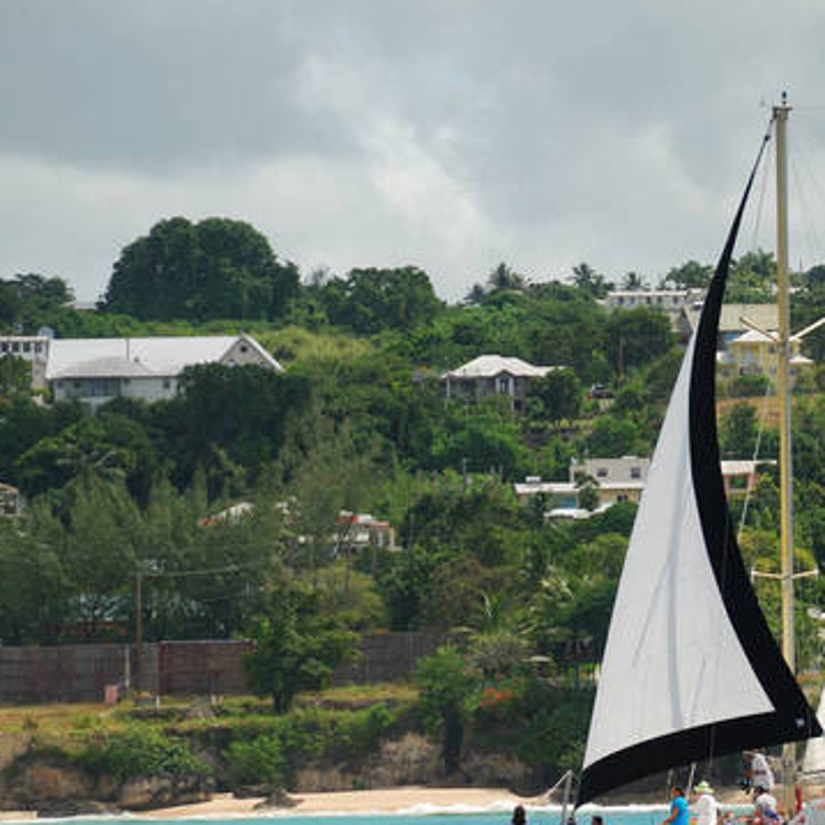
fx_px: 10084
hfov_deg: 4.7
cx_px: 661
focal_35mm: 374
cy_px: 456
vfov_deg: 4.7
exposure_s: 1/500
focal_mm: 150
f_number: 5.6
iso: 100
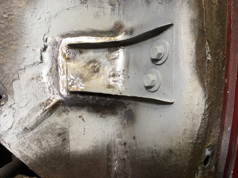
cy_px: 89
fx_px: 199
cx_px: 119
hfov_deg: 61.7
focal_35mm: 29
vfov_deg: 48.2
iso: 32
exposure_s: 1/50
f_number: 2.2
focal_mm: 4.15
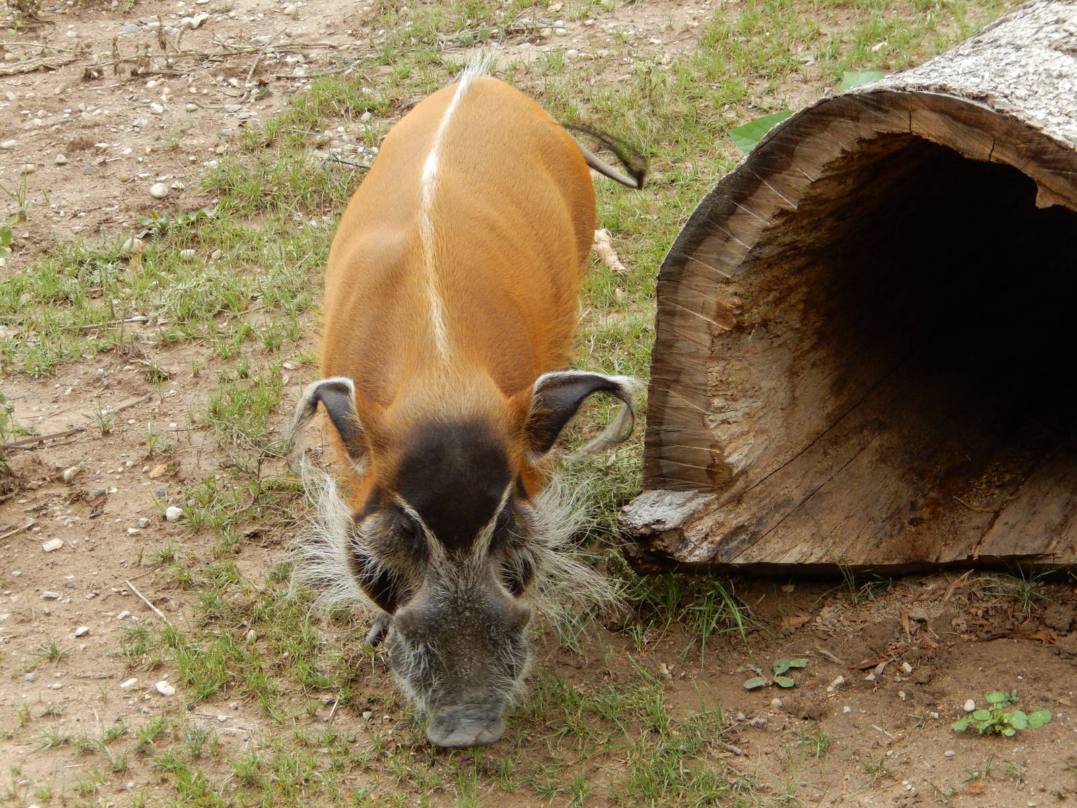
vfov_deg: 12.7
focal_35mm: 117
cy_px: 404
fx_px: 3640
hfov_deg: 16.8
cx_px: 538
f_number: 5.5
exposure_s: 1/250
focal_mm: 21
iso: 280
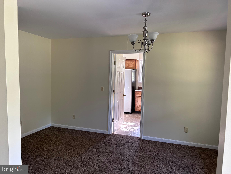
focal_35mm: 26
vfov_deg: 53.1
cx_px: 116
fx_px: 174
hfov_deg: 67.3
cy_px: 87
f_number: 1.5
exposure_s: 1/87
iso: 125
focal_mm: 5.7
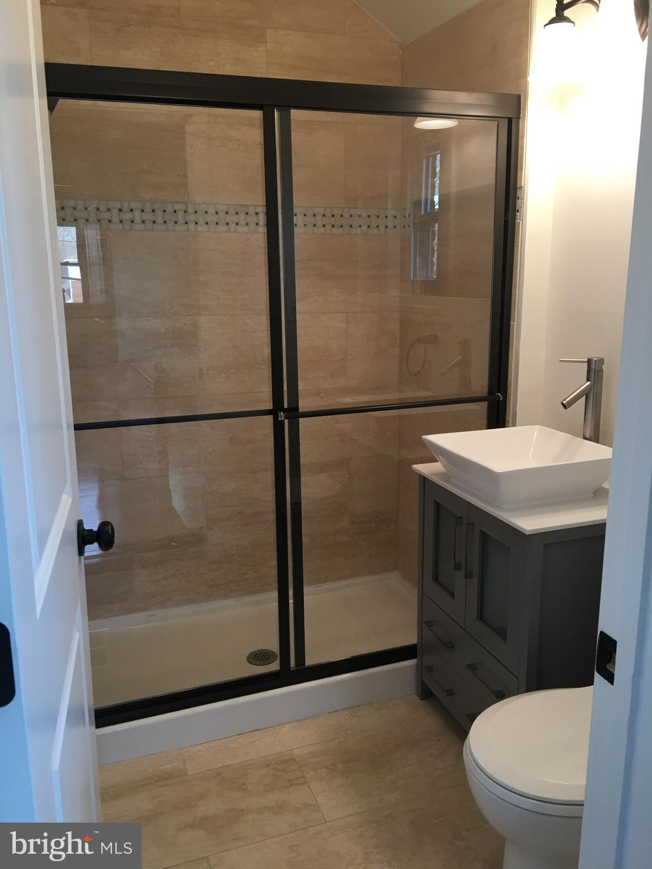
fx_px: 728
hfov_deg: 48.2
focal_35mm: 29
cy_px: 434
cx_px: 326
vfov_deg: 61.7
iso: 40
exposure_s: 1/30
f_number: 2.2
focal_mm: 4.15
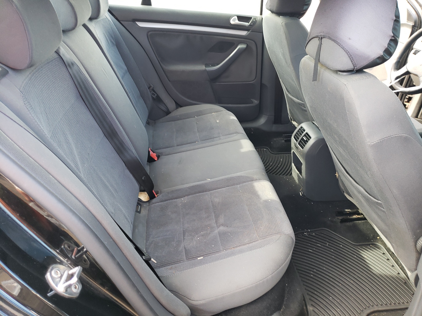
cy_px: 158
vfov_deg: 53.1
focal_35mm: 26
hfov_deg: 67.3
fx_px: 317
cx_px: 211
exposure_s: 1/60.2
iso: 79
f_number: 1.5
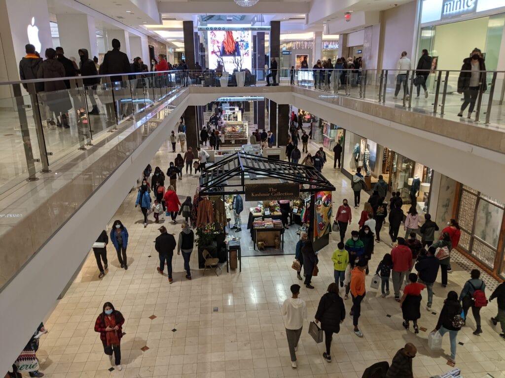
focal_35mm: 27
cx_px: 252
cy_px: 189
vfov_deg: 51.4
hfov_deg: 65.3
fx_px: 394
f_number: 1.8
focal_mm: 4.44
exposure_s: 1/125
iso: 75
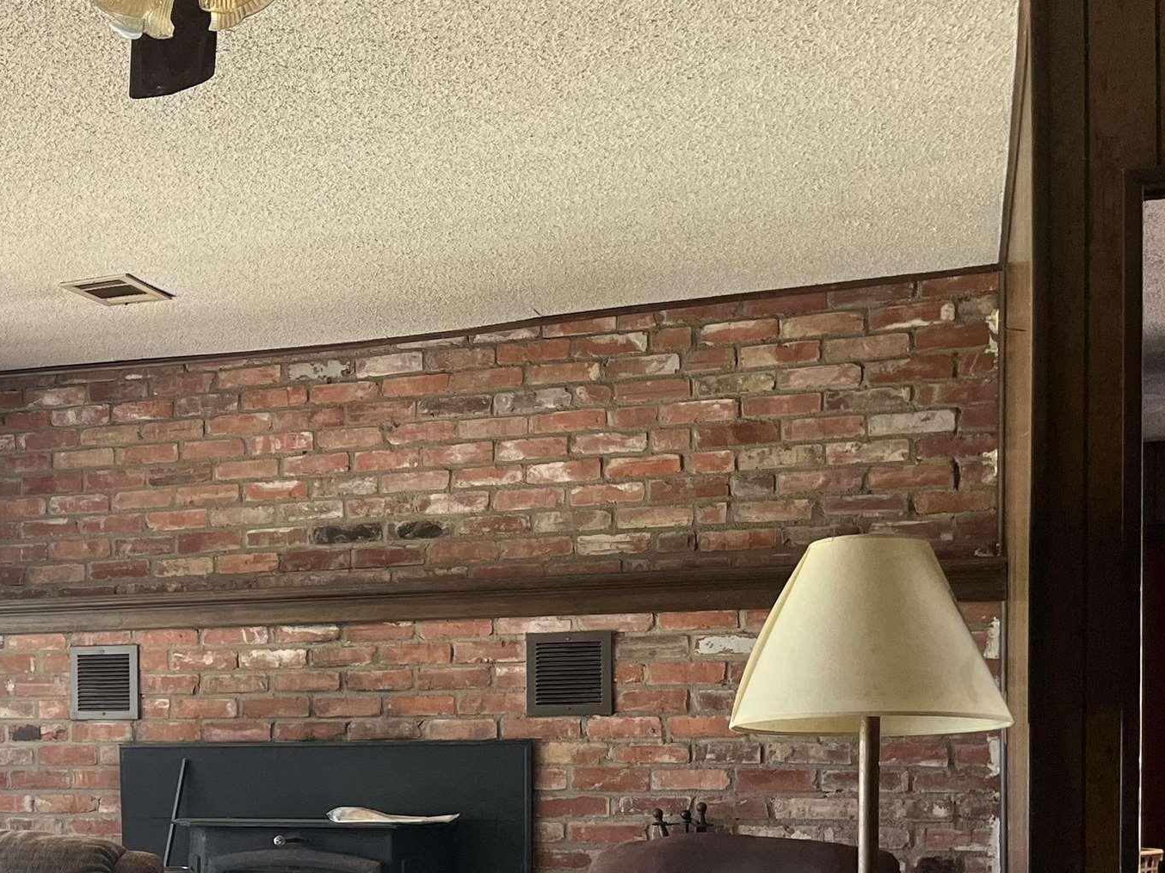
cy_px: 797
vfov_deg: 24.1
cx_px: -15
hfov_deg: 30.3
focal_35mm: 59
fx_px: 1985
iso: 125
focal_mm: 5.1
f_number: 1.6
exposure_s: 1/121
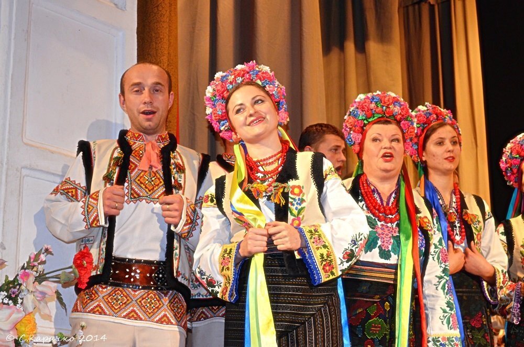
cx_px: 262
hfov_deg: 29.3
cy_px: 174
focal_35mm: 69
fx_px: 1002
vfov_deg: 19.6
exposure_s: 1/60
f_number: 5.3
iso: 1800
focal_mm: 46
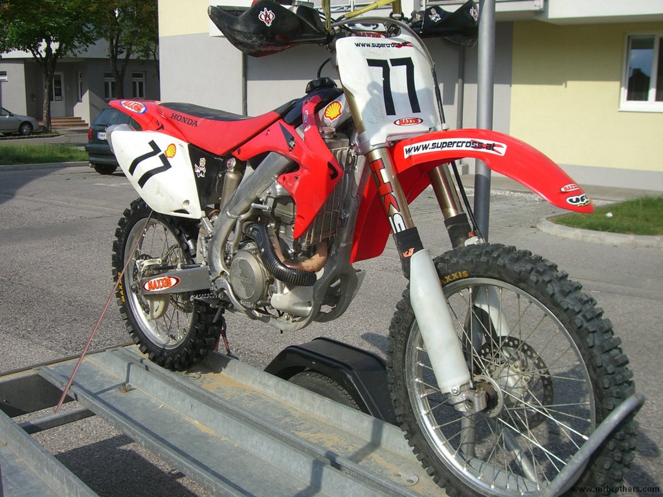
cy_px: 248
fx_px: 728
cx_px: 332
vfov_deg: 37.7
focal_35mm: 38
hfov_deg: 49.0
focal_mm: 6.2
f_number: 4.3
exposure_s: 1/500
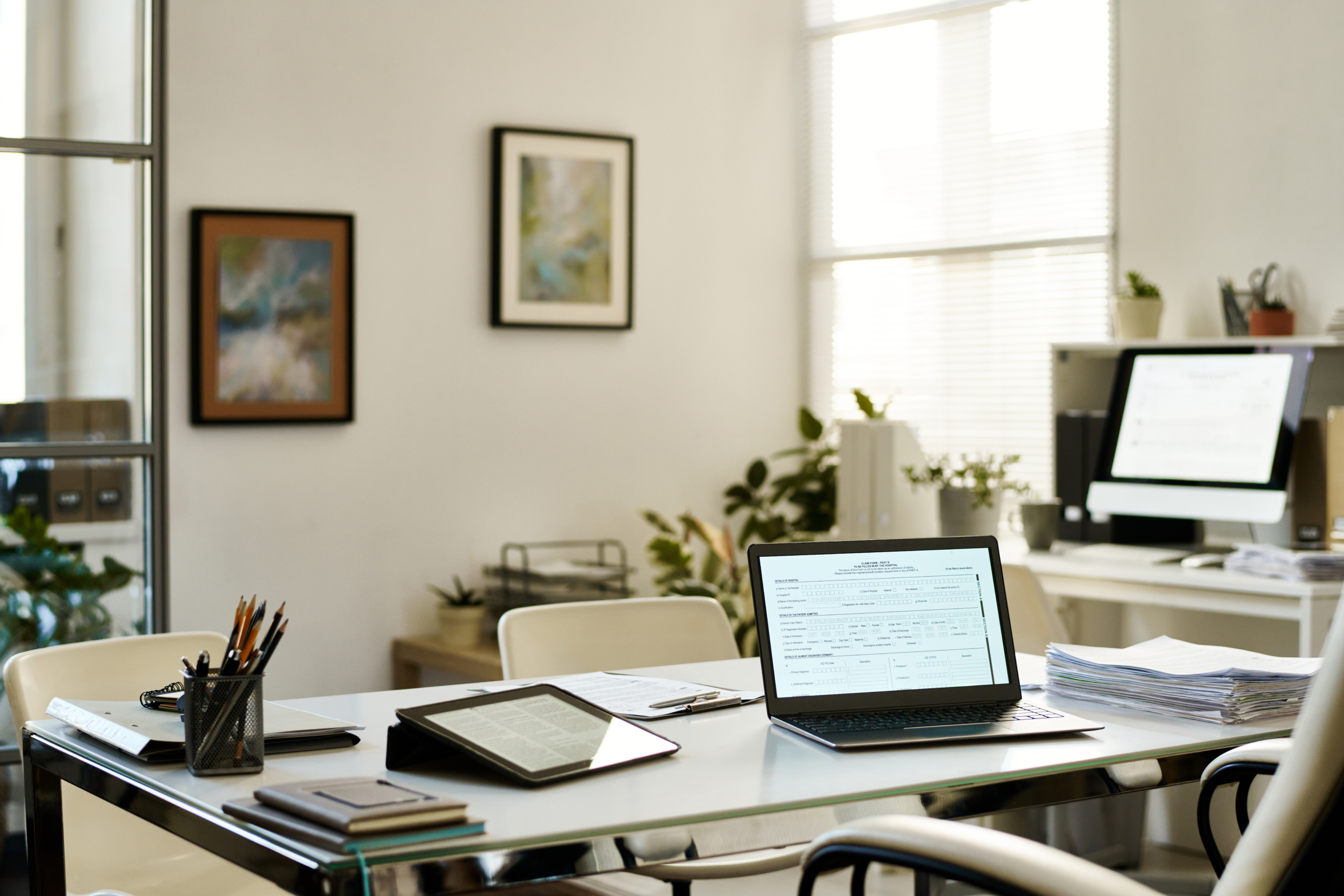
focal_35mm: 58
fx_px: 2165
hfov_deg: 34.5
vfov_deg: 23.4
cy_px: 448
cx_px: 672
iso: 640
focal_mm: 58
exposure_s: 1/160
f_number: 3.2
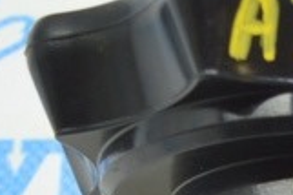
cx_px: 280
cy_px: 342
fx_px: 1862
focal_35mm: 229
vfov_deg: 5.9
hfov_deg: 9.0
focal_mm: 24
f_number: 4
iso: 400
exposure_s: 1/40
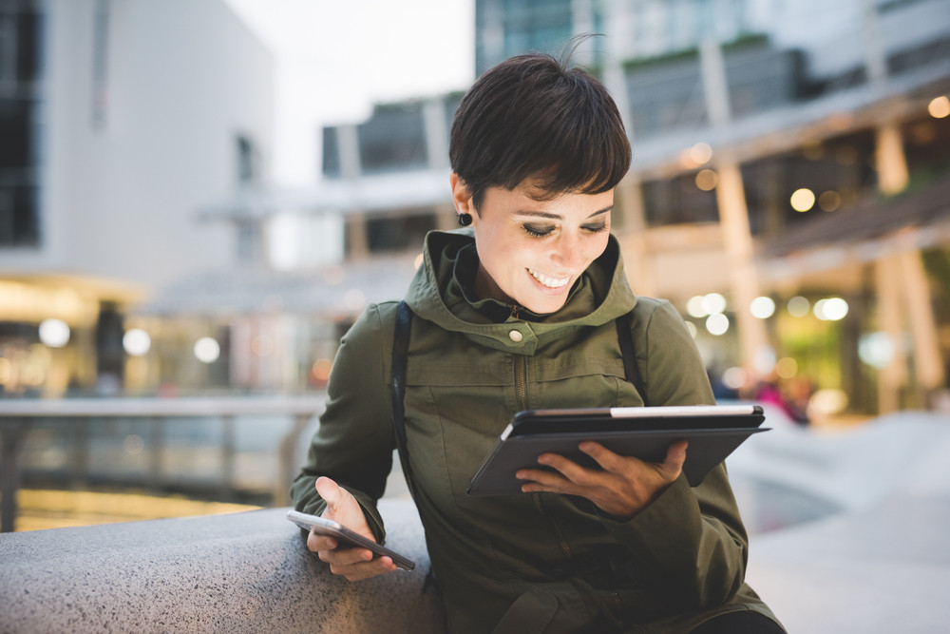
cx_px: 475
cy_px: 317
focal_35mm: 50
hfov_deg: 39.6
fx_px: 1320
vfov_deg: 27.0
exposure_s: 1/200
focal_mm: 50
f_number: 2.2
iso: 800
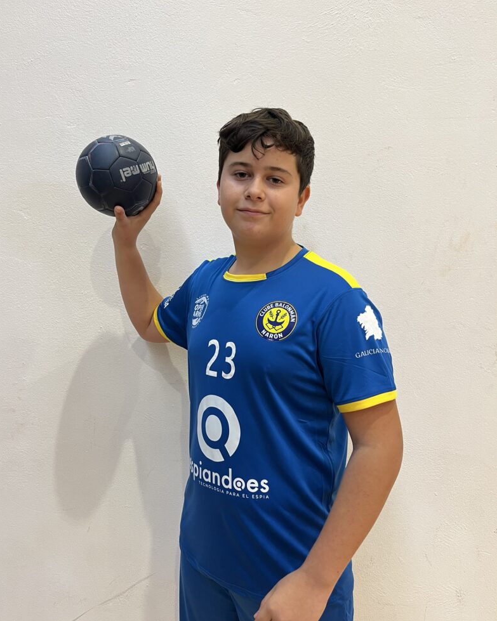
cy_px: 320
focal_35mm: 28
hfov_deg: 51.5
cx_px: 244
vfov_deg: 62.2
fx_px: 515
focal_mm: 5.1
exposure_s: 1/50
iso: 64
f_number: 1.6
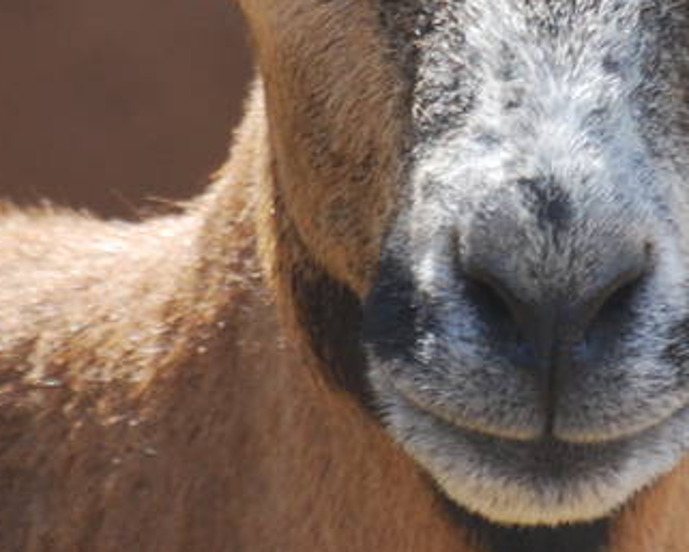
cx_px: 517
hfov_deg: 0.9
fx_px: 42978
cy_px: -23
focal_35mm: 2107
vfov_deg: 0.7
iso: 320
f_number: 5.6
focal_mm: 300
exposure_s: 1/500
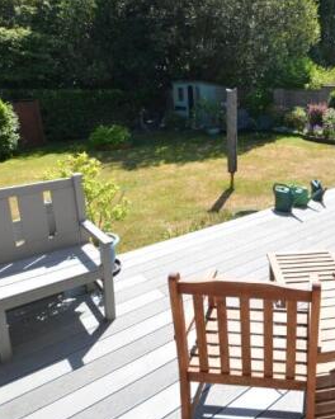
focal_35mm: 28
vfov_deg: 61.8
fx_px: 347
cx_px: 266
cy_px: 173
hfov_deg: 48.7
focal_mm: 10
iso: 400
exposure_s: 1/500
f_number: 8
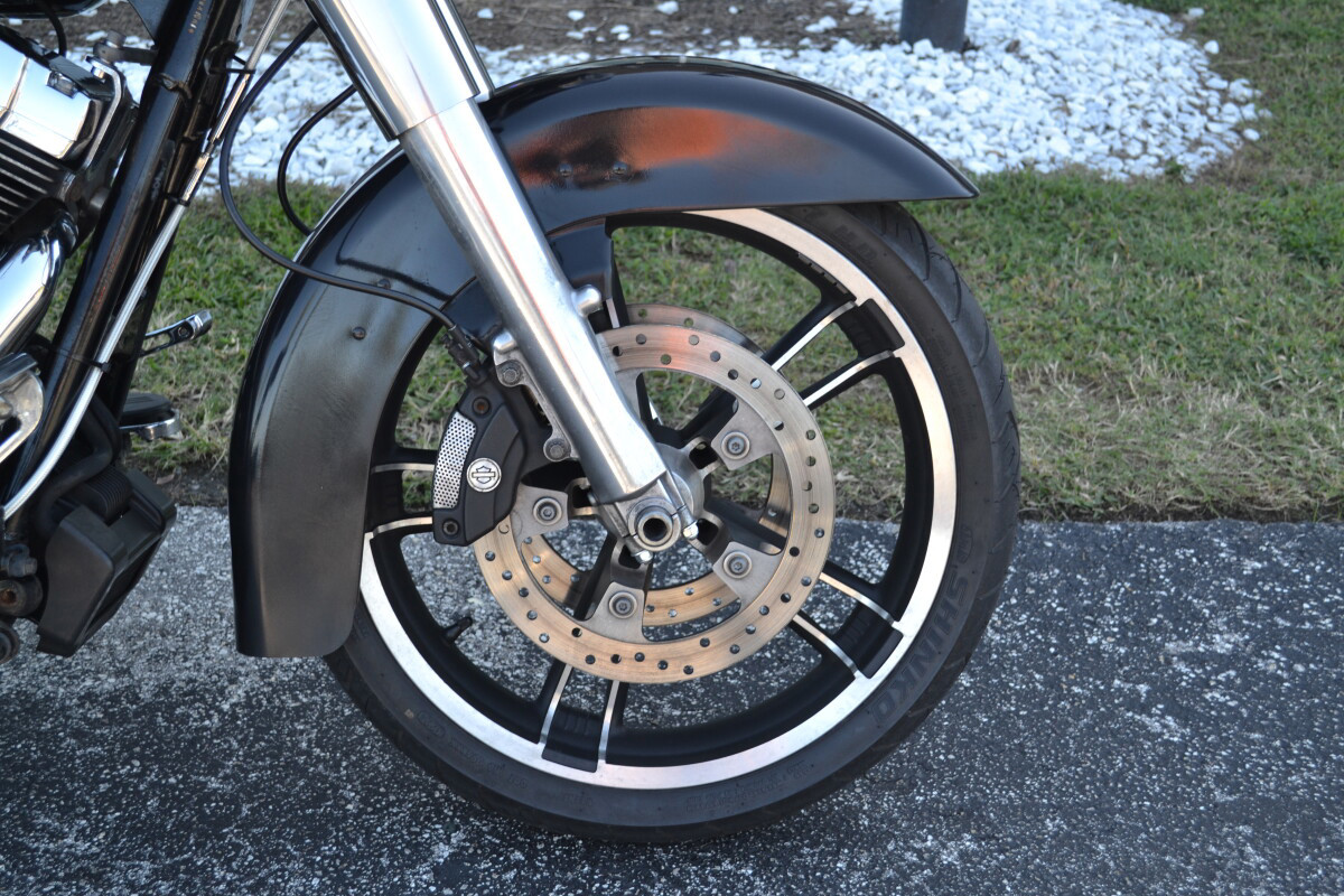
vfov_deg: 29.9
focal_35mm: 45
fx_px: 1680
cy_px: 448
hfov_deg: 43.6
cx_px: 672
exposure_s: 1/125
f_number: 5.6
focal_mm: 30
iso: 250
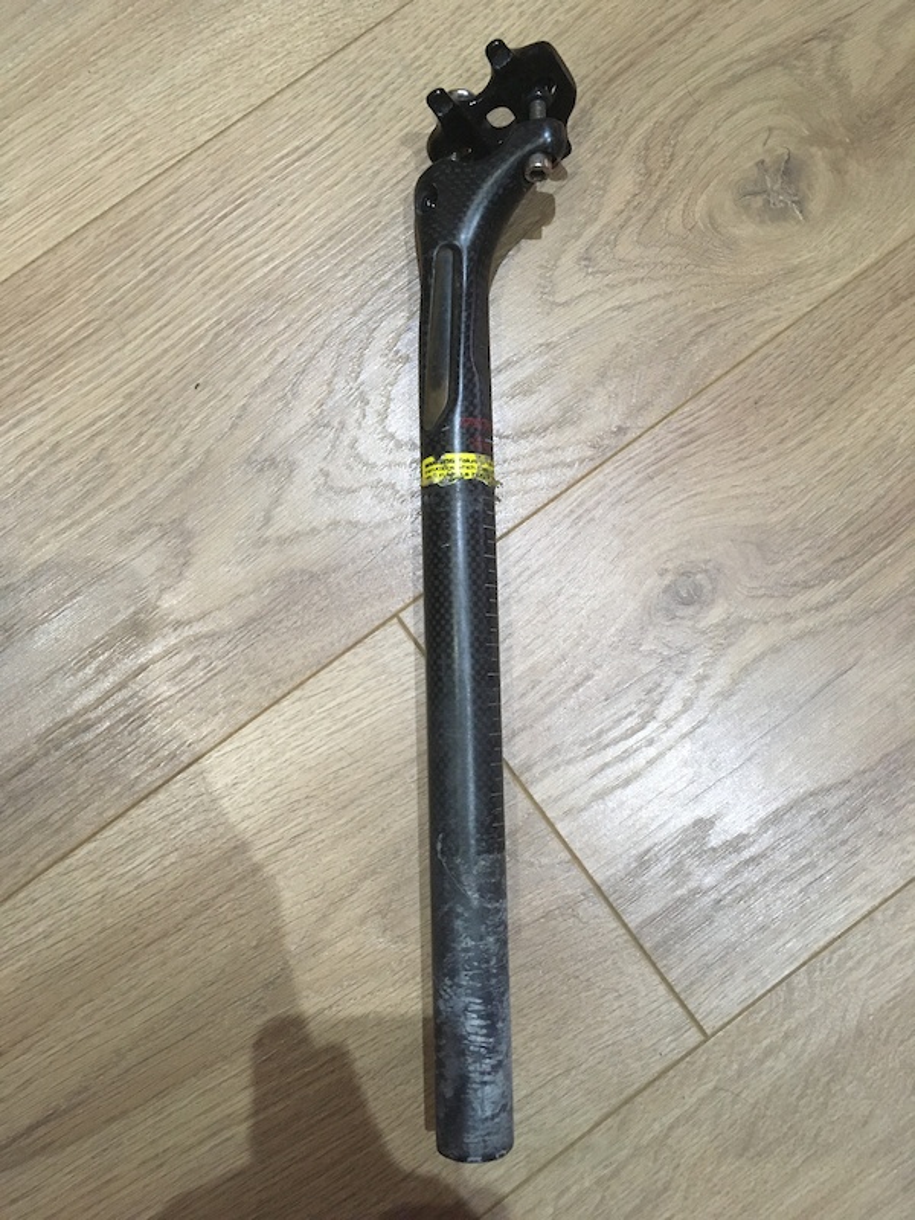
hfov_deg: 48.2
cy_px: 610
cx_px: 458
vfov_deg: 61.7
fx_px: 1022
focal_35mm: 29
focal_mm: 4.15
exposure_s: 1/33
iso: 200
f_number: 2.2
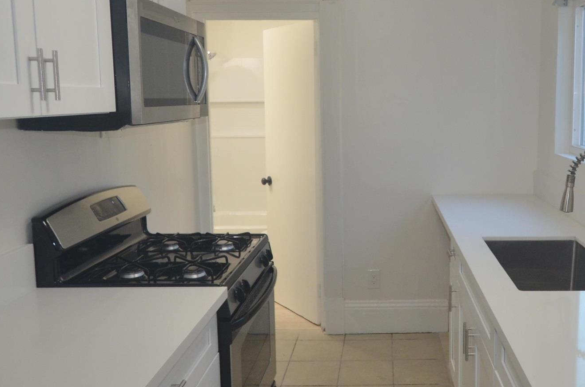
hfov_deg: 53.7
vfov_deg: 37.5
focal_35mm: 35
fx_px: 568
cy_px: 150
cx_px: 380
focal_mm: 10
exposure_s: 1/125
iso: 400
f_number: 3.5
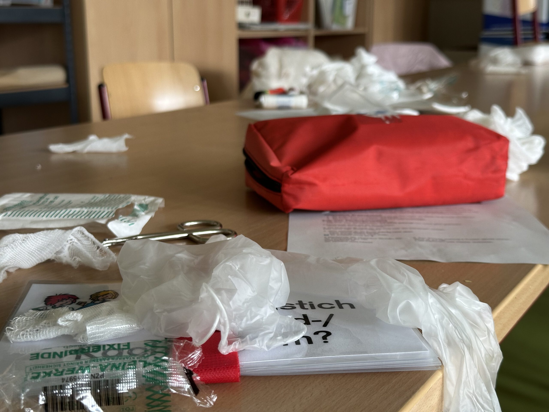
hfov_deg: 39.7
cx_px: 274
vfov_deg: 30.3
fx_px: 761
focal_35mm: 48
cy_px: 206
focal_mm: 6.86
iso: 100
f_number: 1.78
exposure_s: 1/60
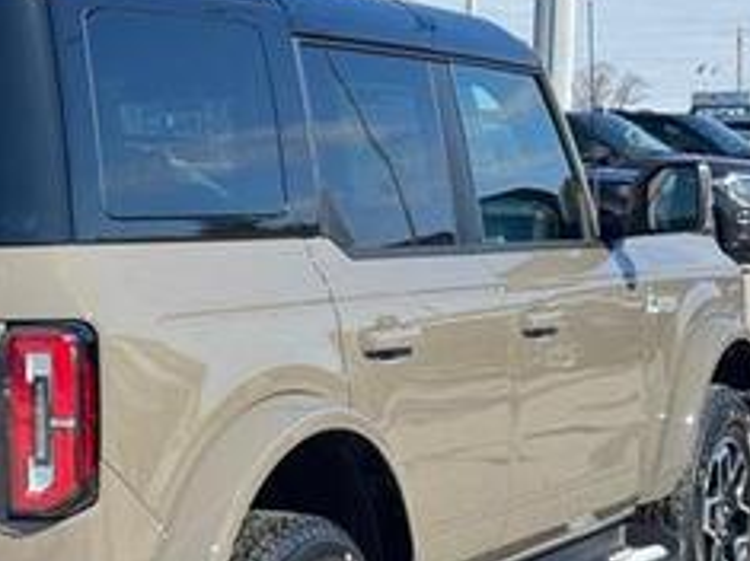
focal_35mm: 103
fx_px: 2230
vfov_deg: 14.3
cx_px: 35
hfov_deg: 18.7
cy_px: 456
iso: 64
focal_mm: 6.76
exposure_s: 1/2045
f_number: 1.78
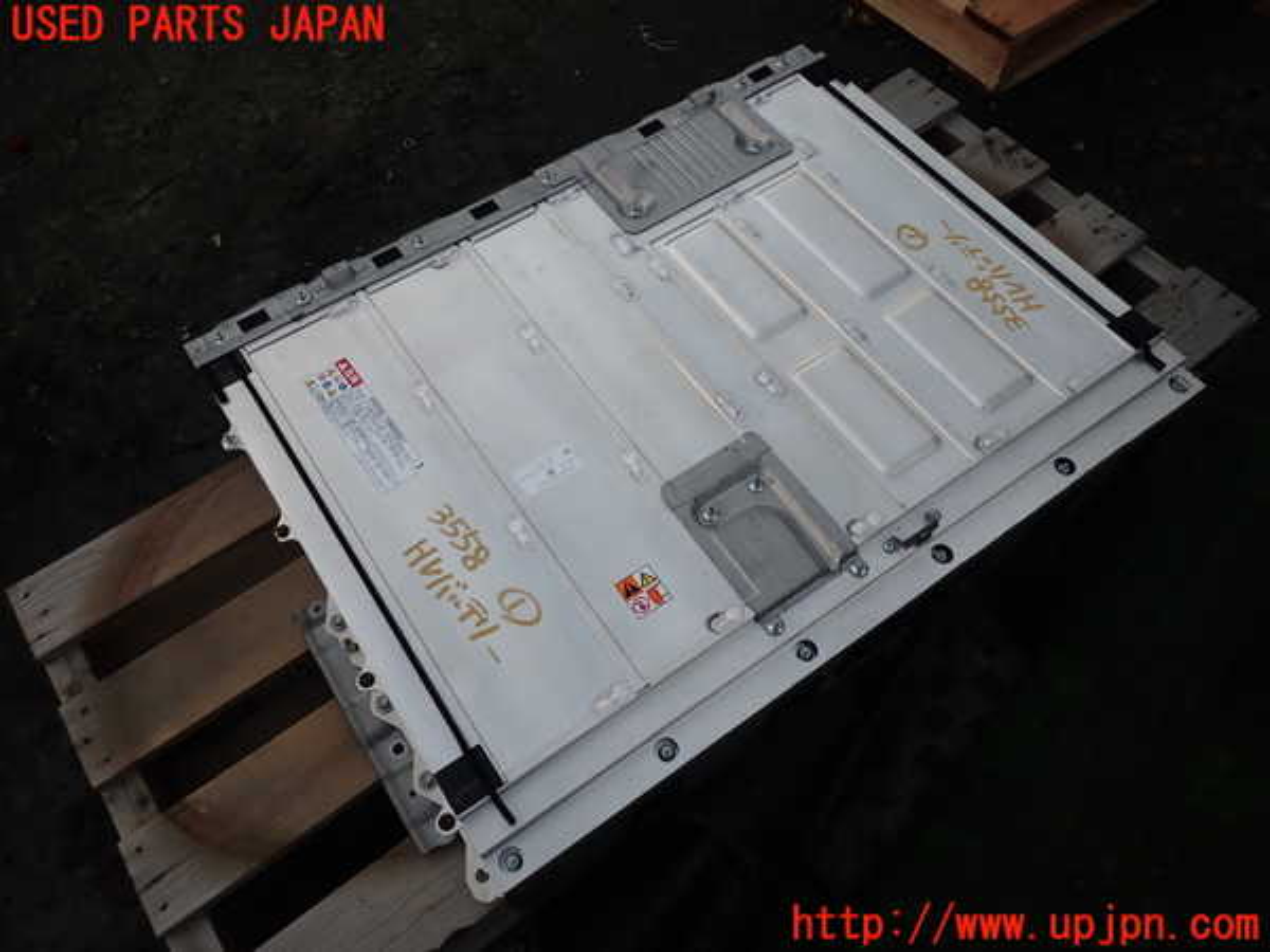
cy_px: 476
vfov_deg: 54.9
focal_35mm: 25
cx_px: 635
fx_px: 917
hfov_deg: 69.4
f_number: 2
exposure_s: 1/100
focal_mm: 4.5
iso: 100
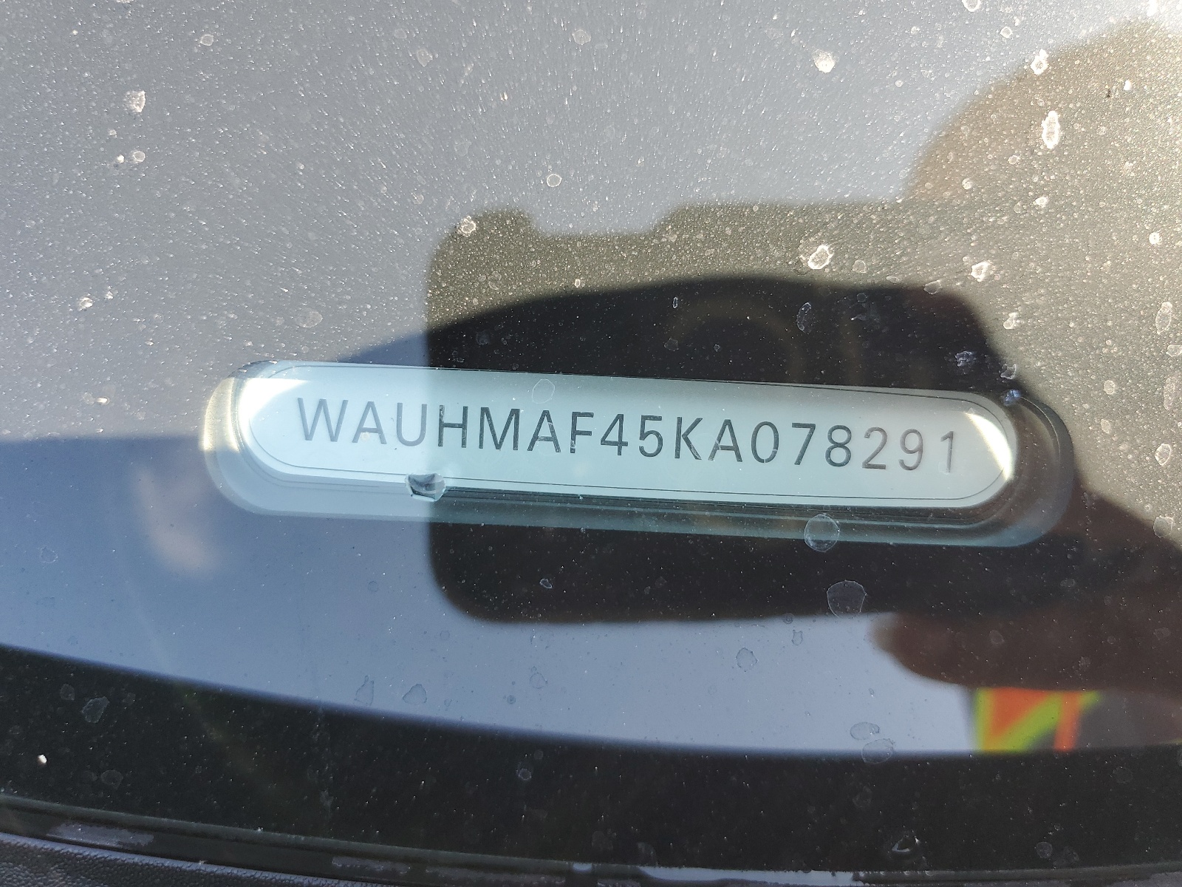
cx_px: 591
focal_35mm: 26
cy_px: 444
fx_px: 888
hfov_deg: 67.3
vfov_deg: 53.1
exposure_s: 1/200
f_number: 1.5
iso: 50
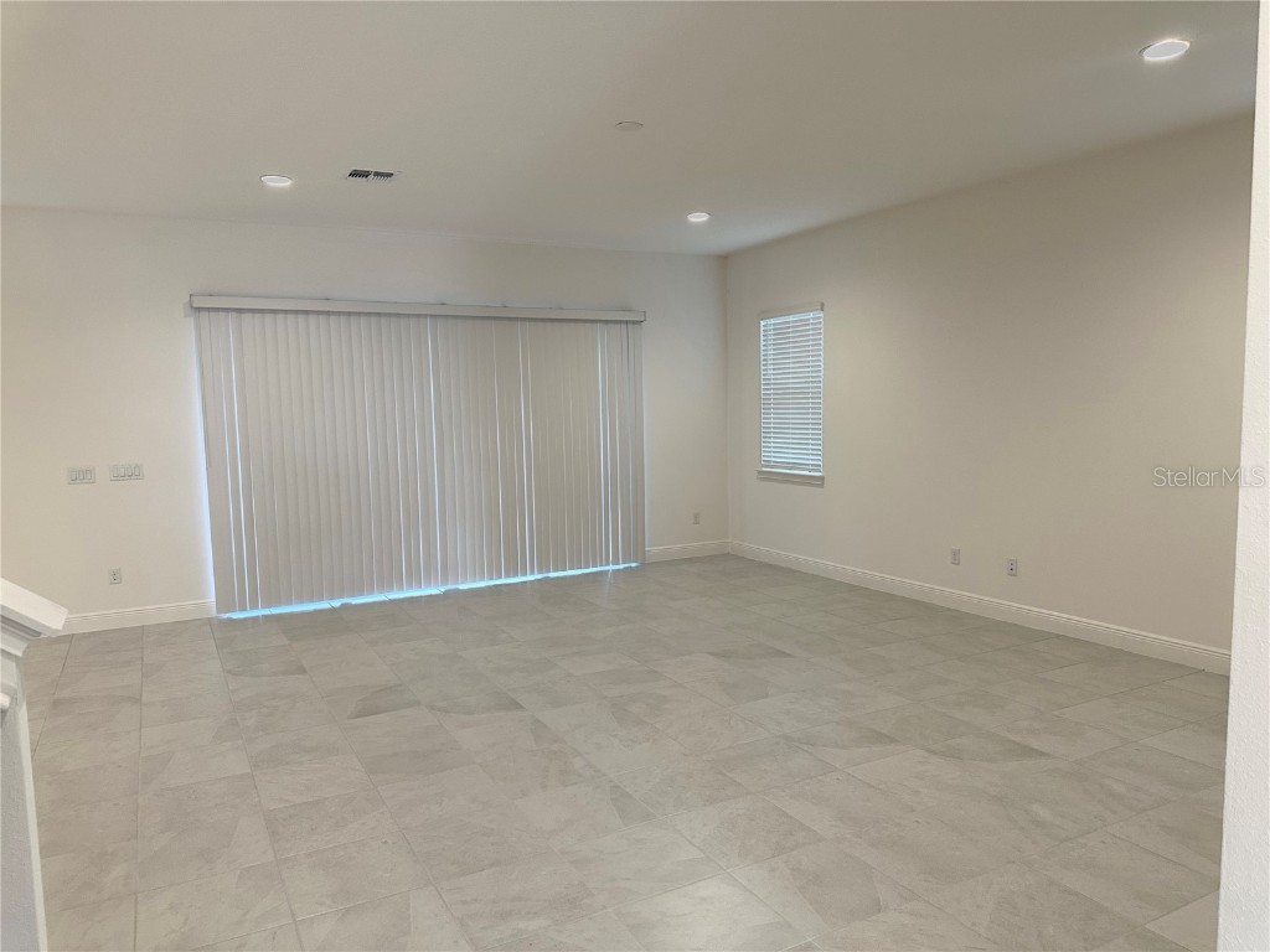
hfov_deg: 71.6
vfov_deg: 56.8
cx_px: 635
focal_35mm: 24
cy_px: 476
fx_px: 881
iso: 200
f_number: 1.78
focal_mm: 6.86
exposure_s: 1/120
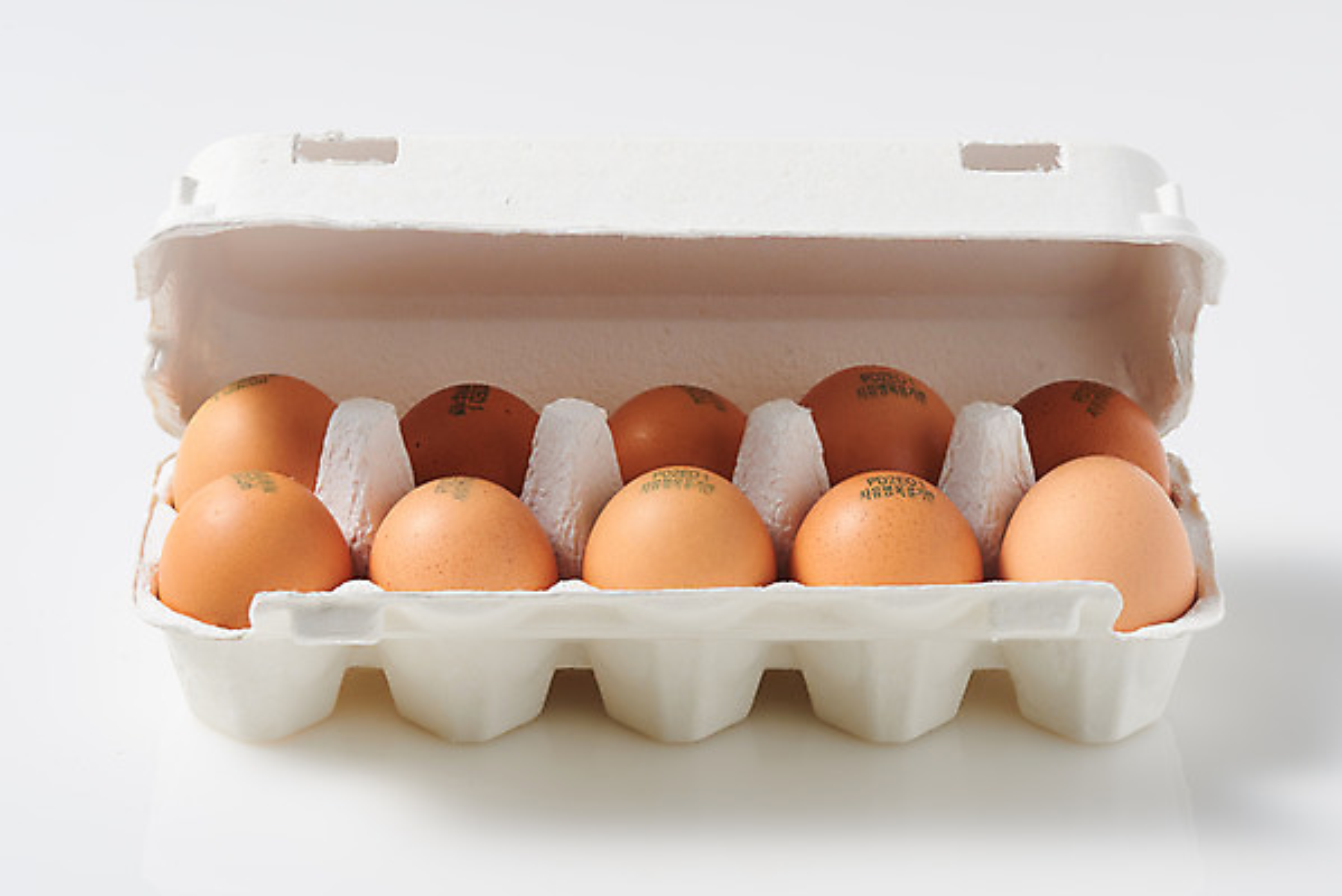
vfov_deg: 13.1
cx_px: 671
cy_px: 448
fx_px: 3916
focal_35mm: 105
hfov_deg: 19.4
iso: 100
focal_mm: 105
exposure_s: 1/125
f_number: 20
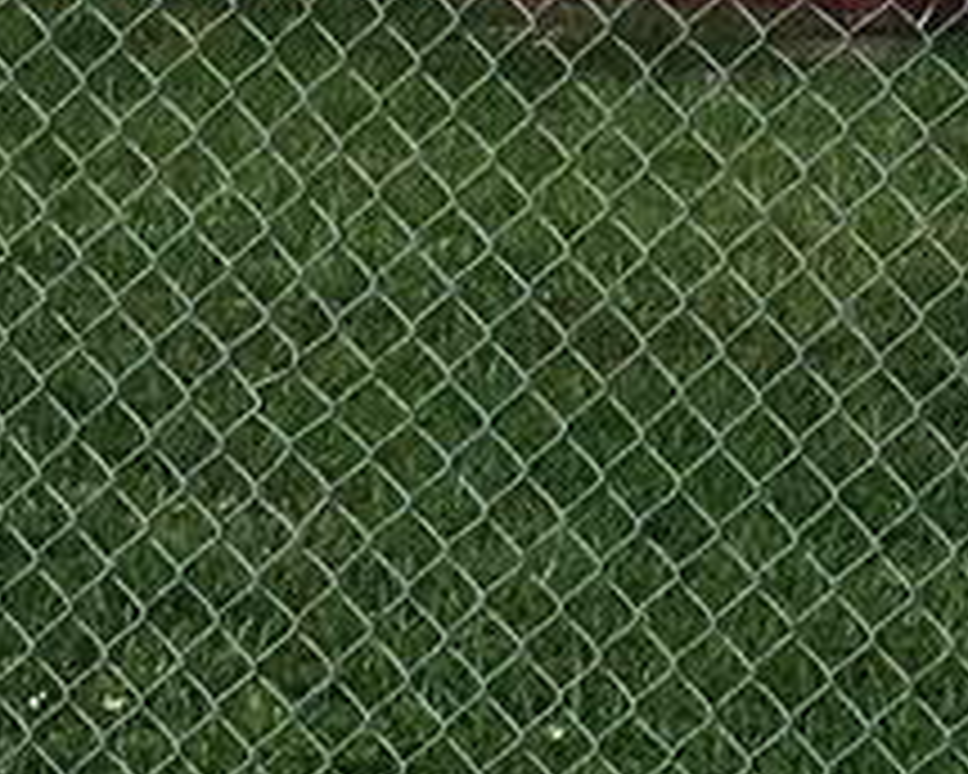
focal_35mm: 211
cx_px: 1639
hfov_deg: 8.8
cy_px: -171
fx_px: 6045
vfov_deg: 7.3
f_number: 2.2
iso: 25
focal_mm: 4.15
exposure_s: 1/1672
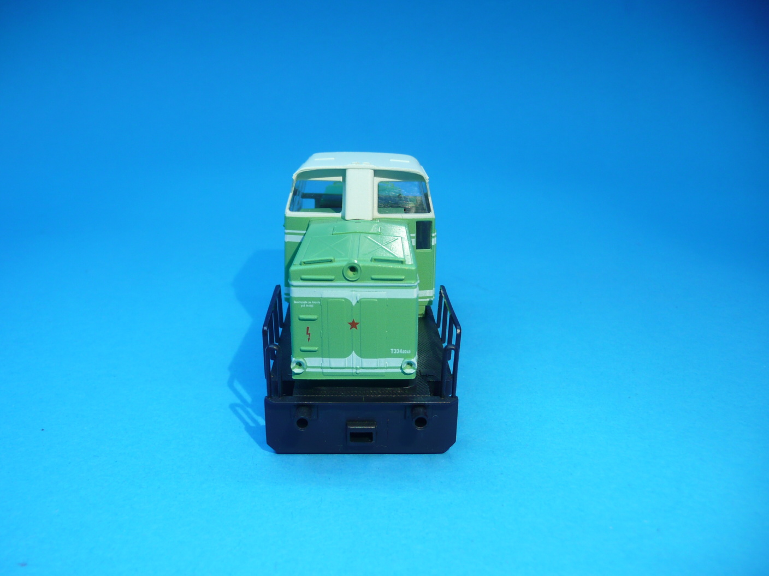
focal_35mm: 28
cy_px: 288
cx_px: 384
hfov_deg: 63.4
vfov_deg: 49.7
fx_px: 622
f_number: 3.3
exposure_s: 1/60
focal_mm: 4.6
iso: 100
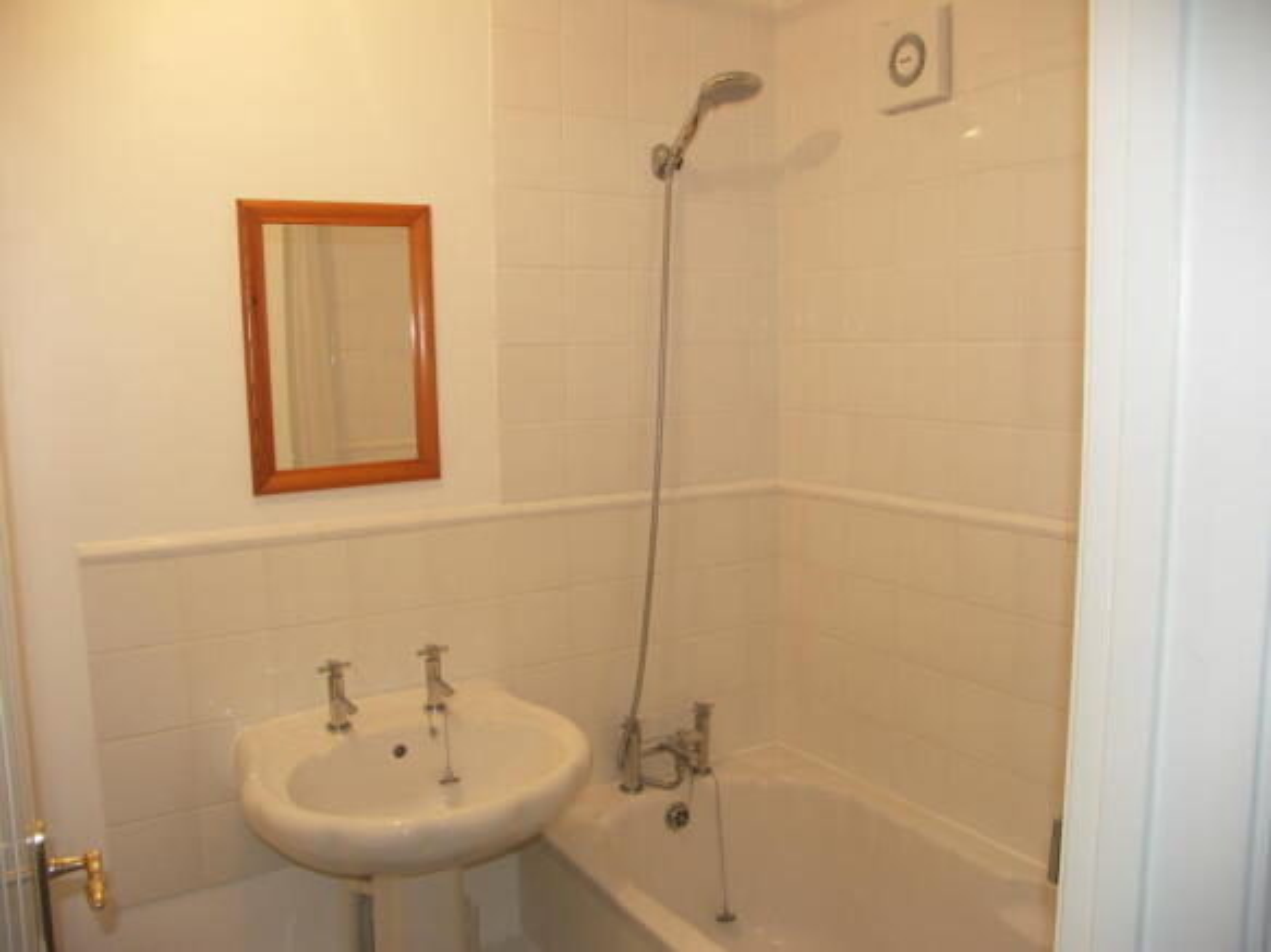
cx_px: 636
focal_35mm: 28
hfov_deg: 63.5
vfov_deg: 49.7
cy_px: 476
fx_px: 1028
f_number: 2.8
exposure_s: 1/50
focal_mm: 7.2
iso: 100
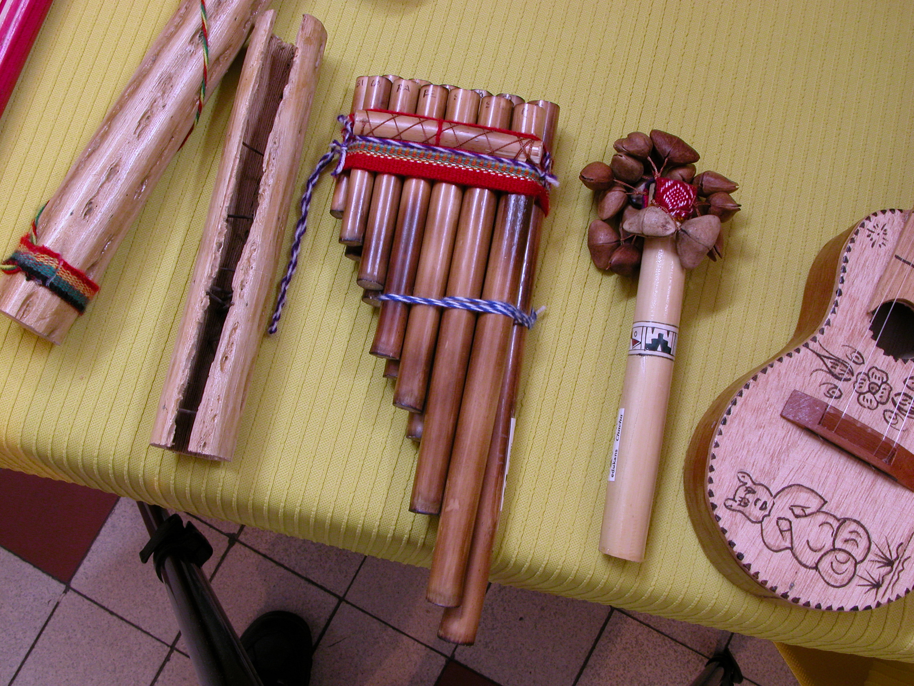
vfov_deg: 38.7
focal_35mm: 37
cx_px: 457
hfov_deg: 50.1
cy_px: 343
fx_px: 977
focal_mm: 9.5
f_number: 6.4
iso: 100
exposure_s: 1
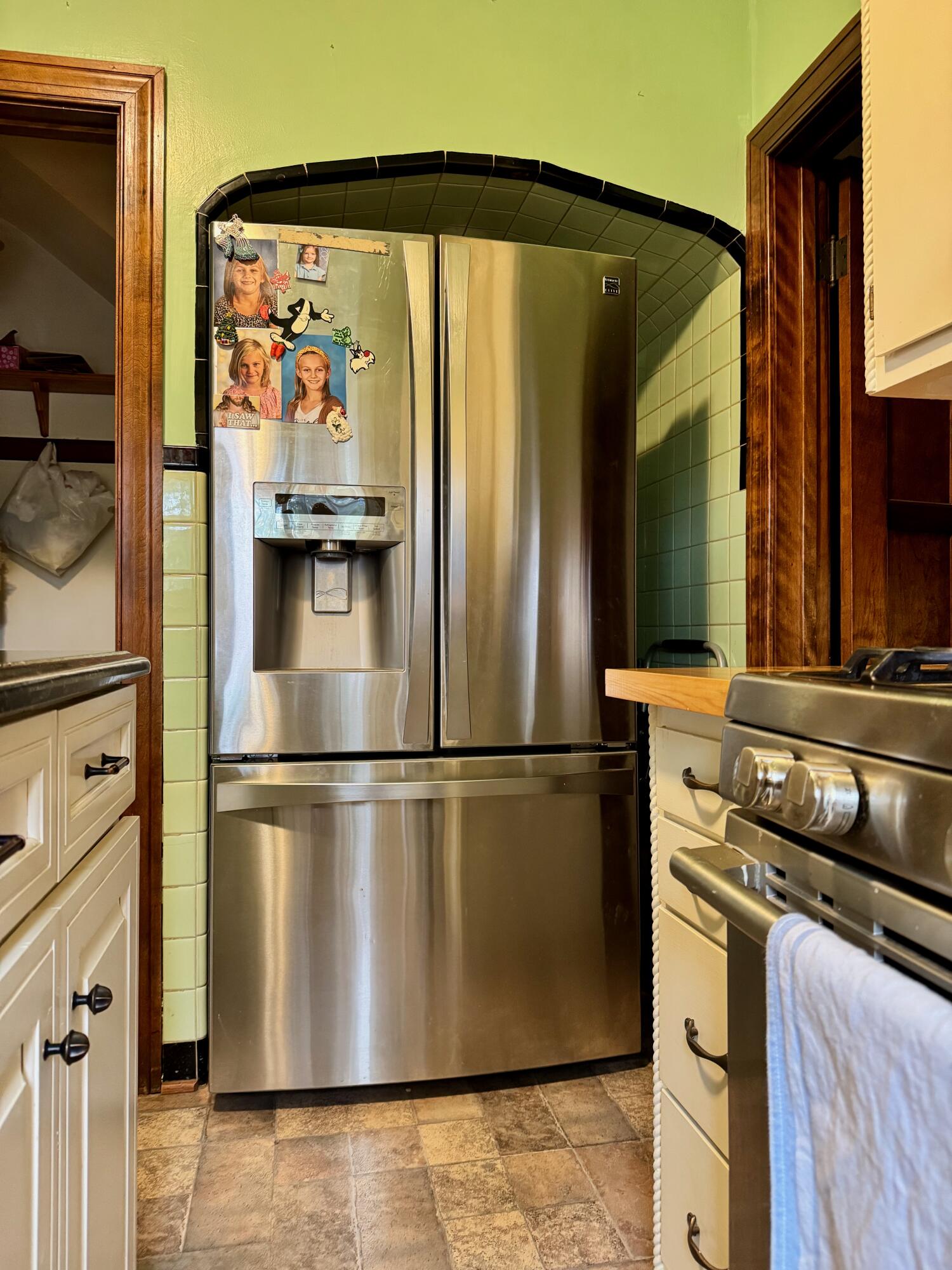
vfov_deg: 71.6
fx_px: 880
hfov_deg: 56.8
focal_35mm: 24
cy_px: 635
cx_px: 476
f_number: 1.78
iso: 500
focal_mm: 6.76
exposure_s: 1/60
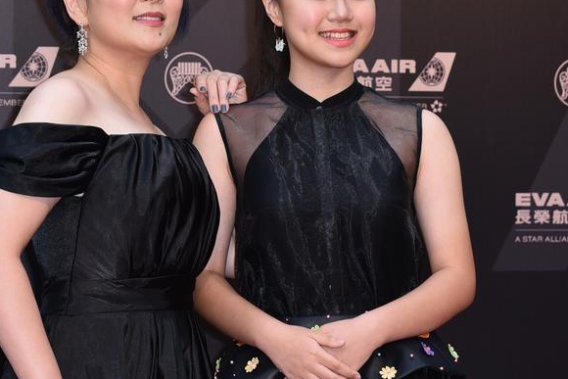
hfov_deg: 9.1
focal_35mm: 227
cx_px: 203
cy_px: 193
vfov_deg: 6.1
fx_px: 3582
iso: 1250
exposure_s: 1/250
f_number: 5.6
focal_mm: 122
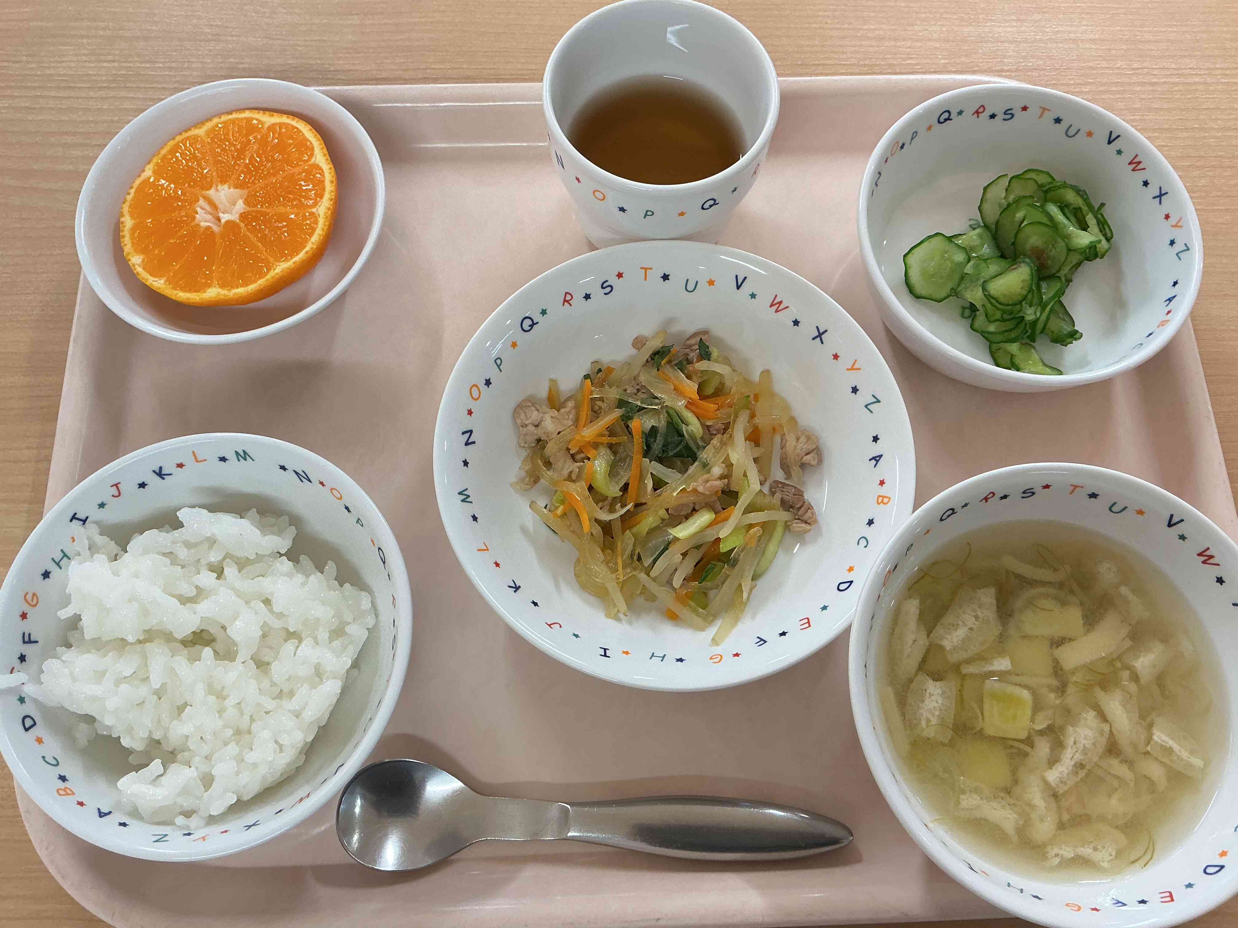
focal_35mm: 29
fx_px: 1037
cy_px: 464
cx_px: 619
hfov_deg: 61.7
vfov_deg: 48.2
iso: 80
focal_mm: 3
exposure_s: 1/60
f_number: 1.8
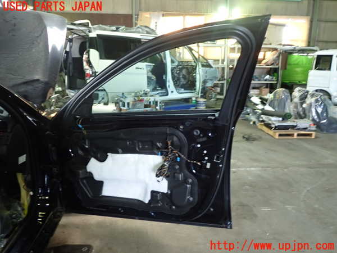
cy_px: 126
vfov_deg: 46.8
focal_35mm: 30
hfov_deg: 60.0
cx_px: 168
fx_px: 292
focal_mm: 5.4
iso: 250
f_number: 2.3
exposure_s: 1/30
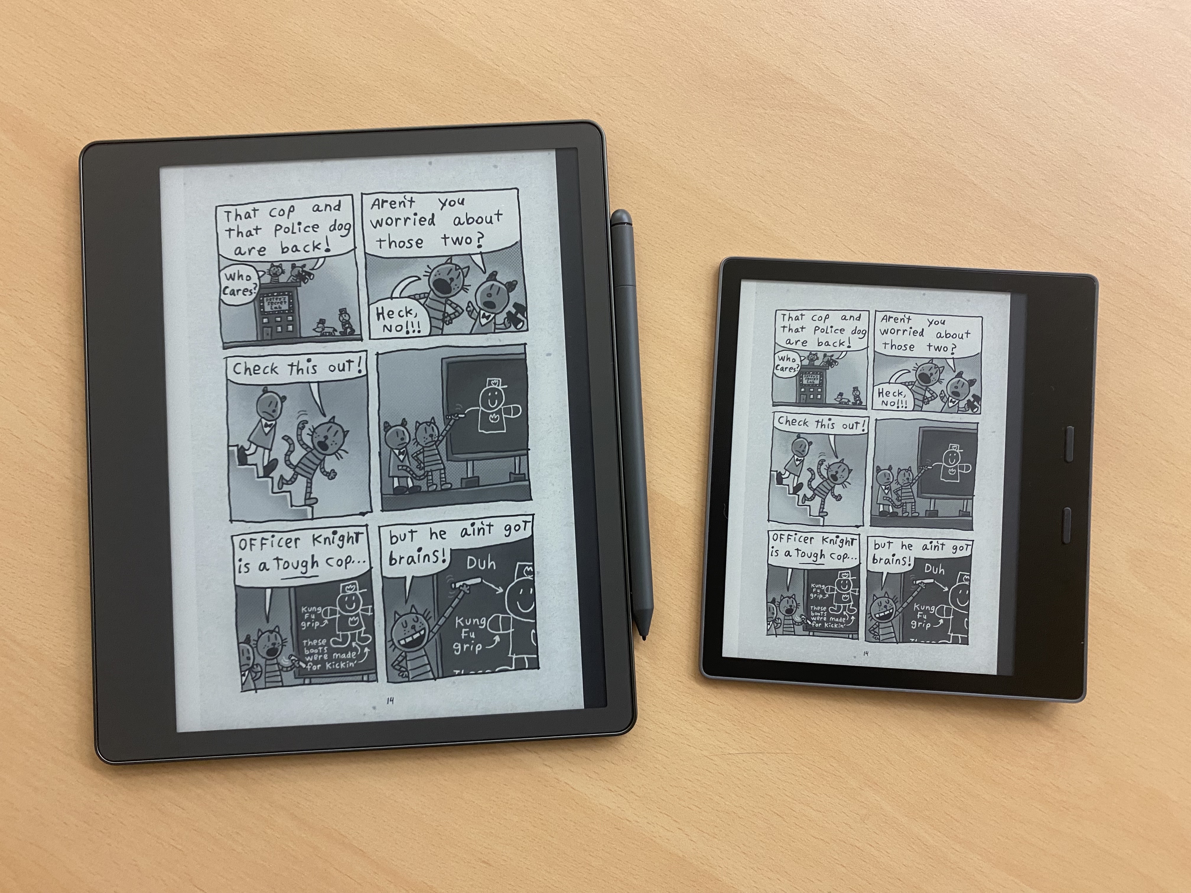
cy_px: 446
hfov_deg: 67.3
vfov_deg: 53.1
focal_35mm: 26
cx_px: 596
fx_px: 895
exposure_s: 1/60
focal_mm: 4.25
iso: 200
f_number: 1.8
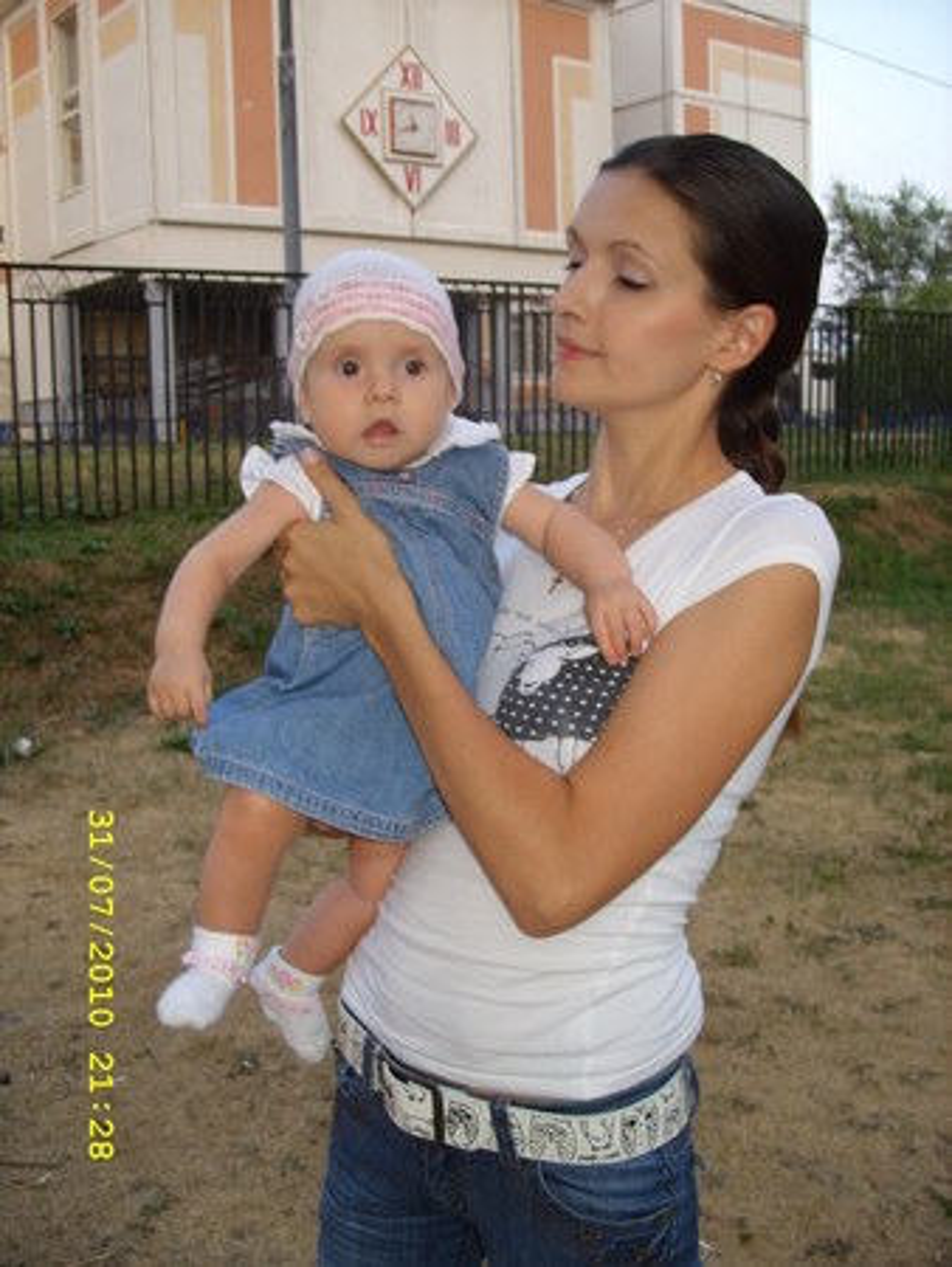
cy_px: 634
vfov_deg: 49.0
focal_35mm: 38
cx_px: 476
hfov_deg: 37.8
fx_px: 1392
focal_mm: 7.8
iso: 50
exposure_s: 1/30
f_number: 2.8
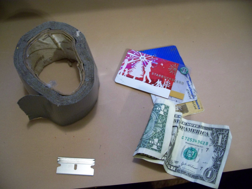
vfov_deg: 38.7
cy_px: 94
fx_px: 269
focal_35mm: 37
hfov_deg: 50.1
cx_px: 126
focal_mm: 7.8
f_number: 2.8
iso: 400
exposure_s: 1/15
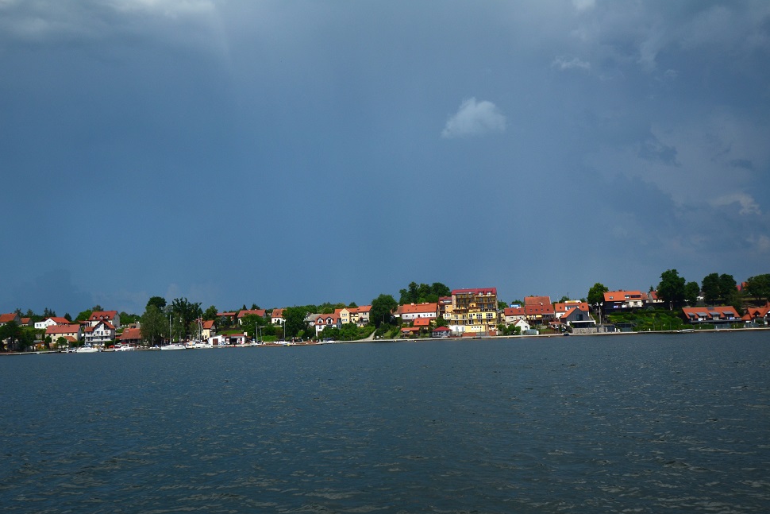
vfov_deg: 36.0
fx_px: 791
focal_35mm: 37
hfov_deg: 51.9
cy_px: 262
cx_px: 384
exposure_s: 1/8000
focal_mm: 24
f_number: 4
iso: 250
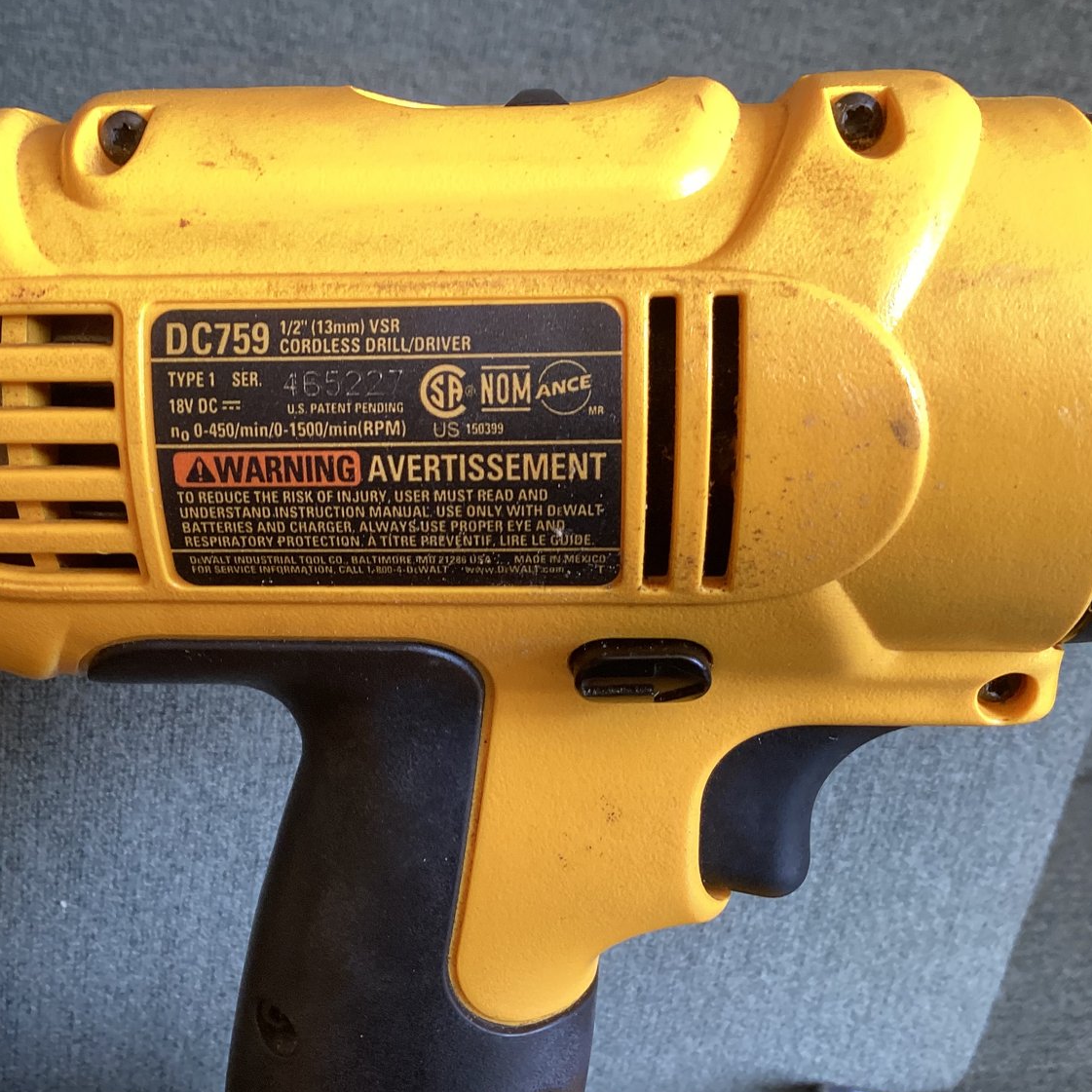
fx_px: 1321
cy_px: 547
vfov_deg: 44.9
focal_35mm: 37
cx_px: 454
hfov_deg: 44.8
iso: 80
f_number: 2.4
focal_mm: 3.3
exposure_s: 1/60
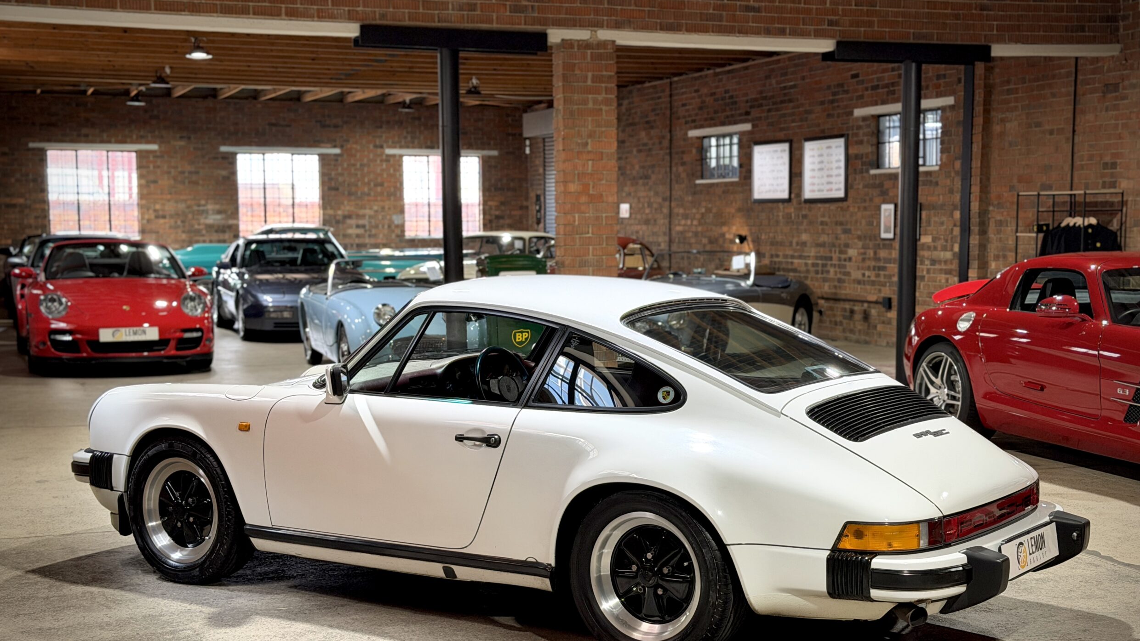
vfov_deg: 22.2
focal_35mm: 54
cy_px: 369
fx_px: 1632
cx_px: 566
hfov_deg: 38.5
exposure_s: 1/50
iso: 200
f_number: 1.78
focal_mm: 6.76
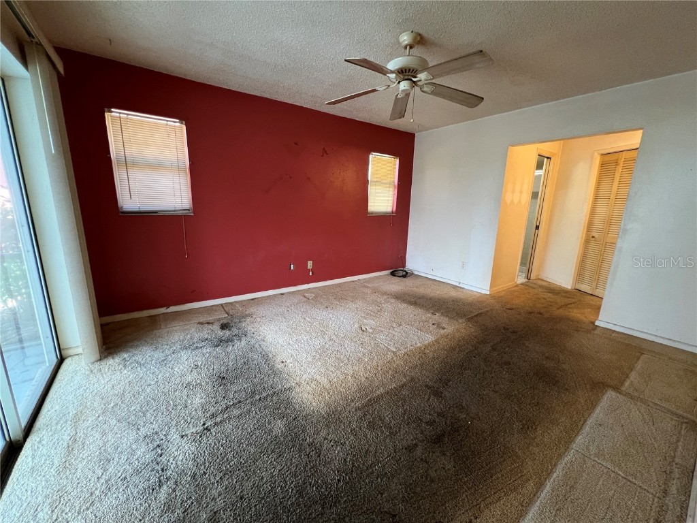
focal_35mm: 13
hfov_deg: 106.2
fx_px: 262
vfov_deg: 89.9
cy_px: 262
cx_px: 348
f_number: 1.8
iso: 200
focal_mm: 1.57
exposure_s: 1/120
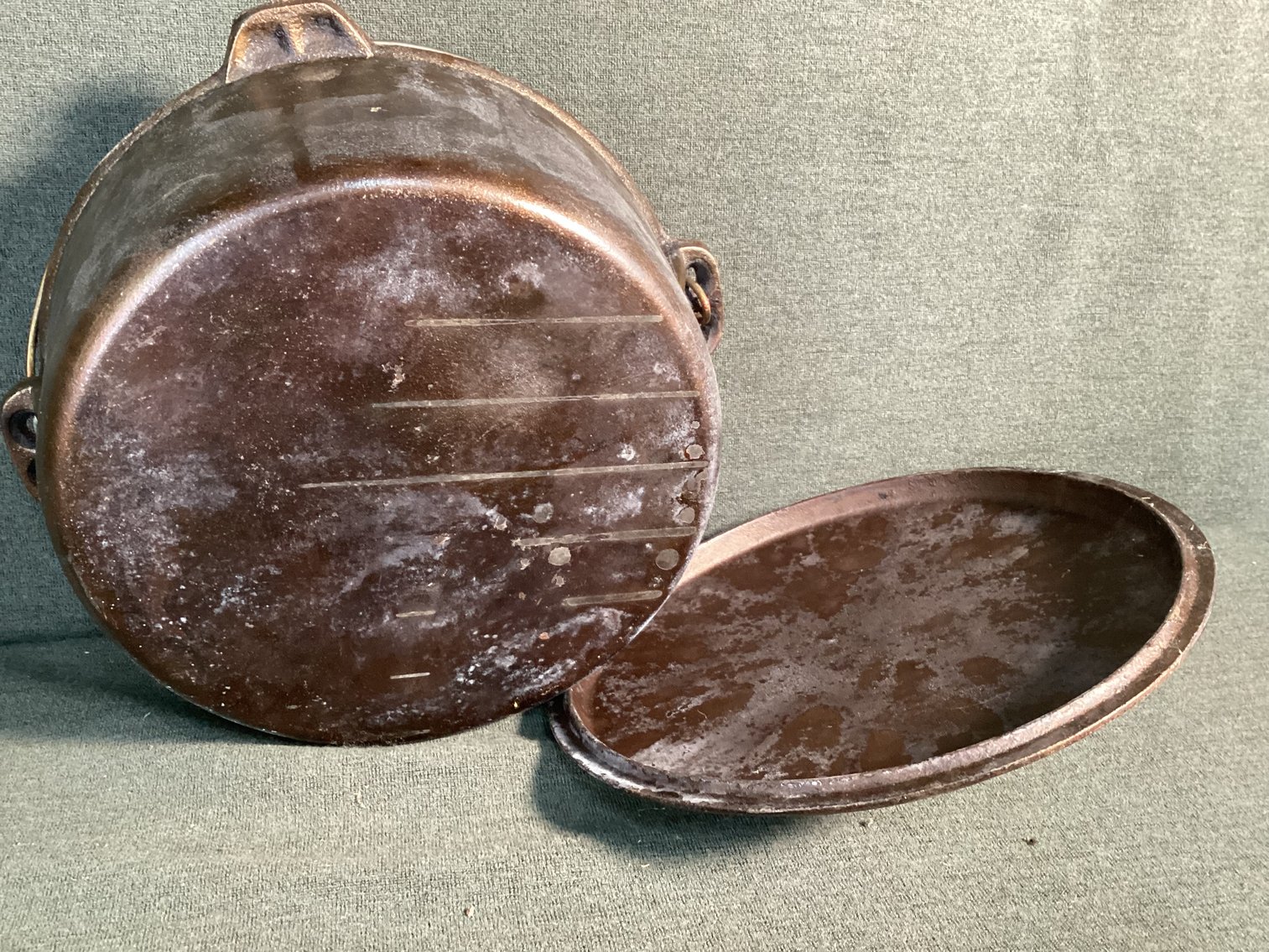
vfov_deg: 45.4
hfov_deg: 58.3
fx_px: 1137
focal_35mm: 31
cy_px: 476
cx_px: 634
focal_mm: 3.3
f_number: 2.4
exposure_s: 1/30
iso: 400
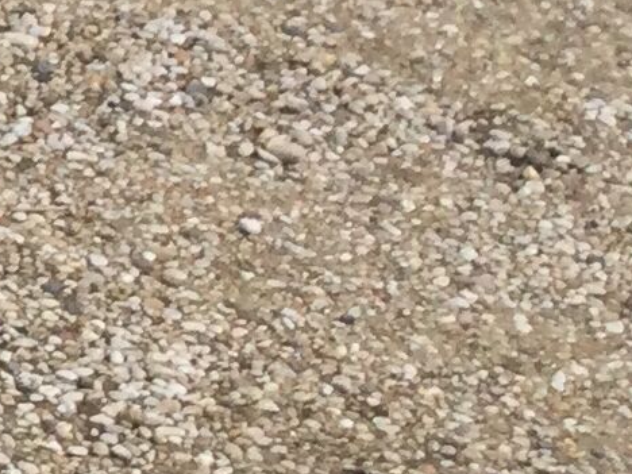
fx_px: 3944
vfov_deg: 6.8
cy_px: 556
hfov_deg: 7.6
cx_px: -1446
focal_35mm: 216
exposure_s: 1/479
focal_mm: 3.3
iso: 25
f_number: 2.4
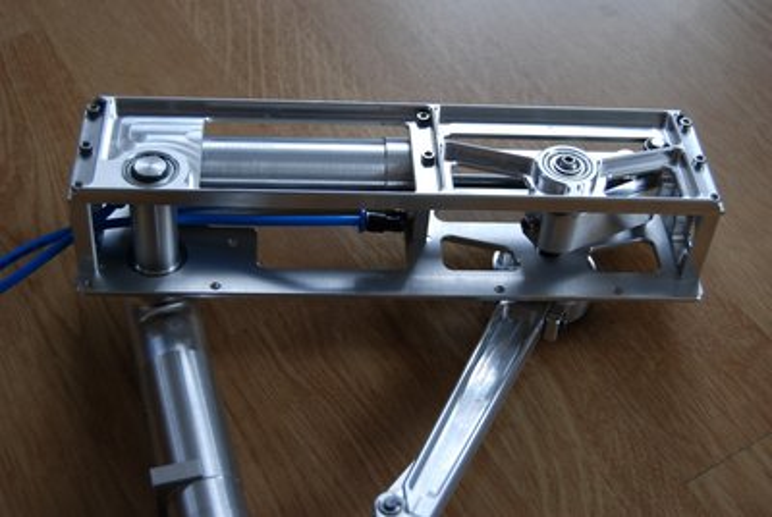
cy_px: 258
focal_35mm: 57
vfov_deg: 23.9
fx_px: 1224
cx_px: 386
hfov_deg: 35.0
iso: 320
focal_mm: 38
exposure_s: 1/30
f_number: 5
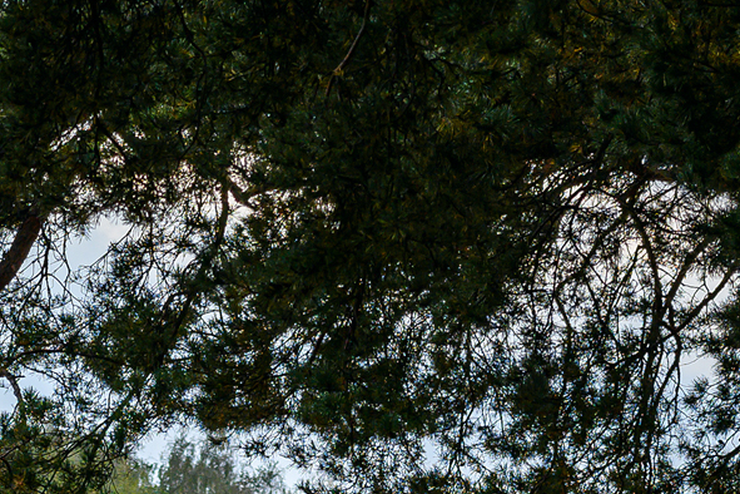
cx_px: -155
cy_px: 910
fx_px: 11860
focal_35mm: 577
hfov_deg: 3.6
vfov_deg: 2.4
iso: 100
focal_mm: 95
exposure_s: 1/400
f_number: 6.3
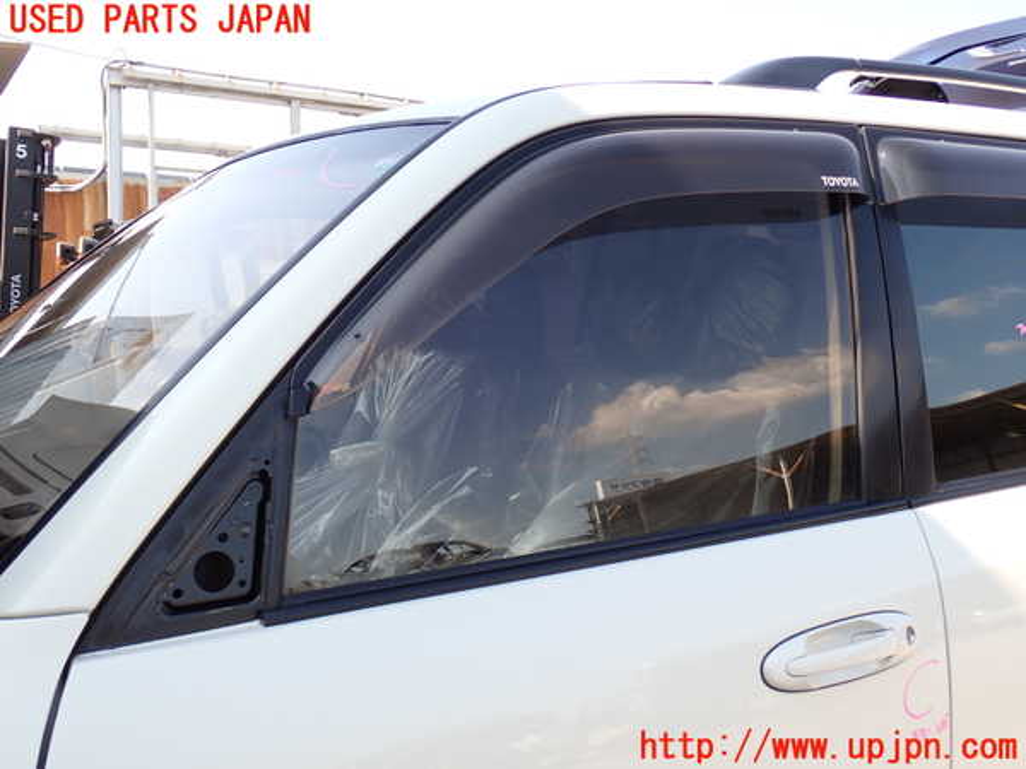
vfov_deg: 39.7
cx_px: 513
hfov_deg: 51.4
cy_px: 384
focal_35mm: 36
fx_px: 1067
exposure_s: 1/200
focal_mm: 6.37
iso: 100
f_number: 3.5
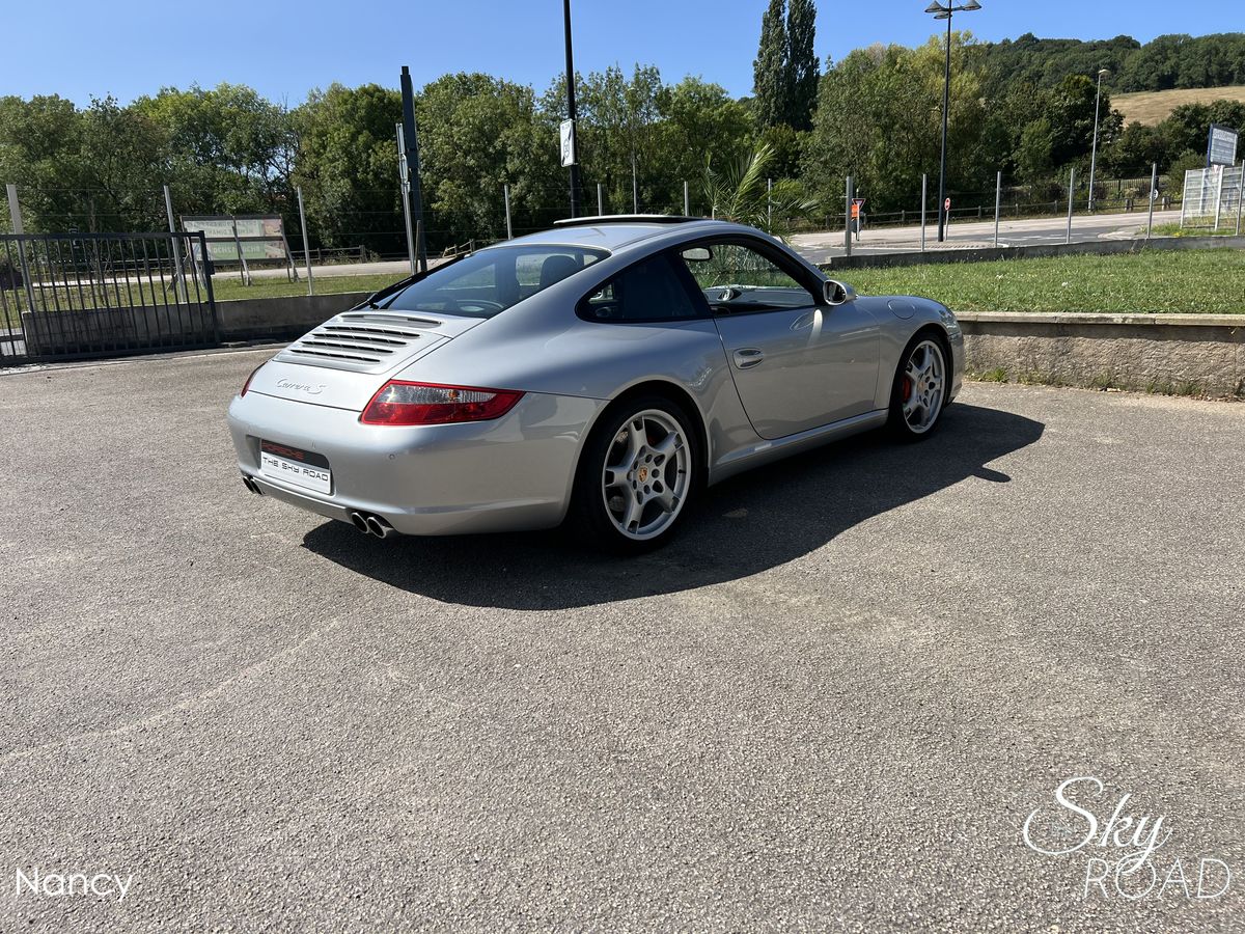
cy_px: 467
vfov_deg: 53.1
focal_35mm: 26
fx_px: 935
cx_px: 622
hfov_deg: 67.3
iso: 50
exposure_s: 1/3460
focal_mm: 5.7
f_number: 1.5
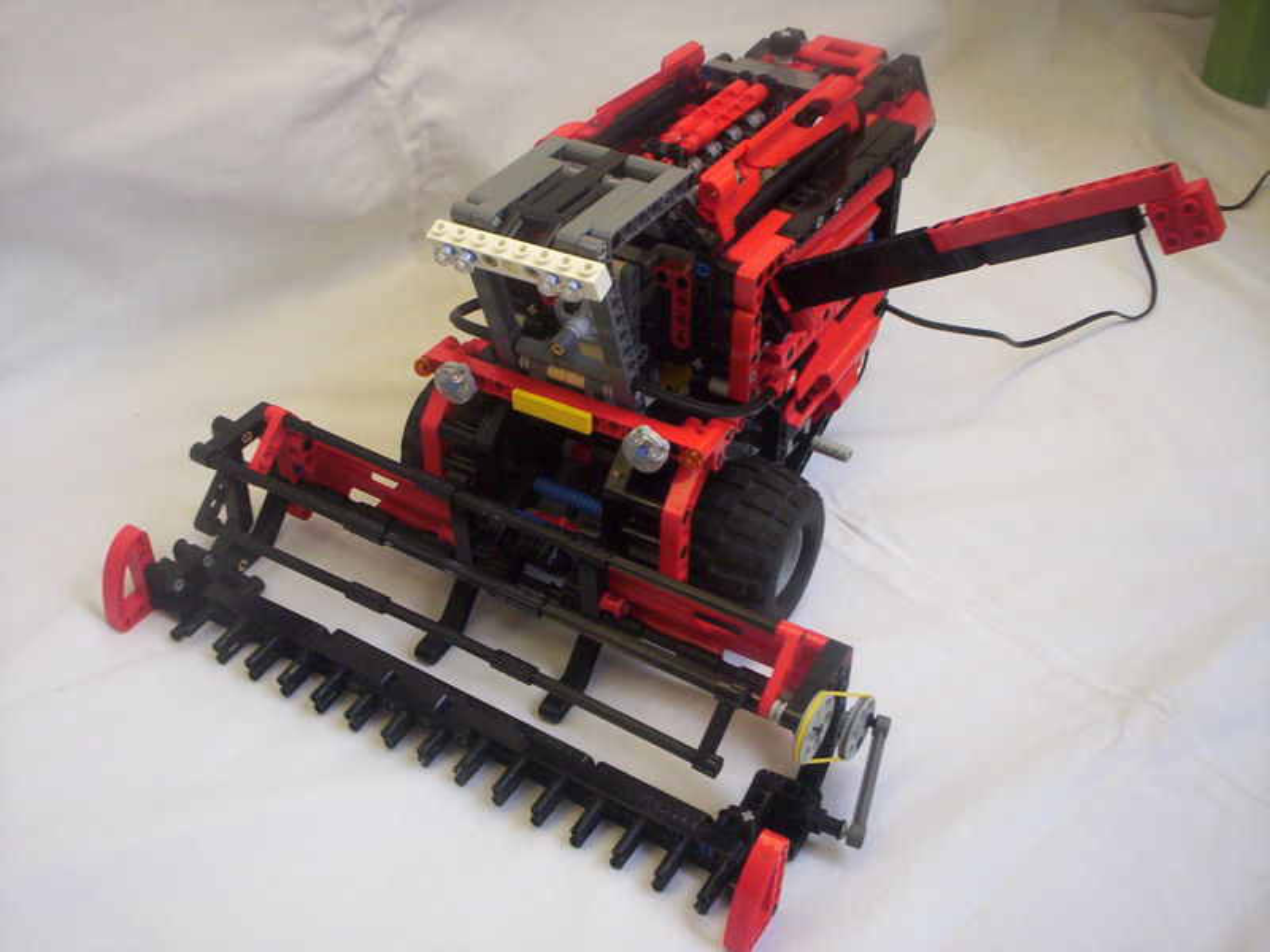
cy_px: 476
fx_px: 1394
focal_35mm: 38
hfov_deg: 49.0
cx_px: 635
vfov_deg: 37.7
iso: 100
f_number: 4.5
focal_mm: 4.99
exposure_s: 1/87.9
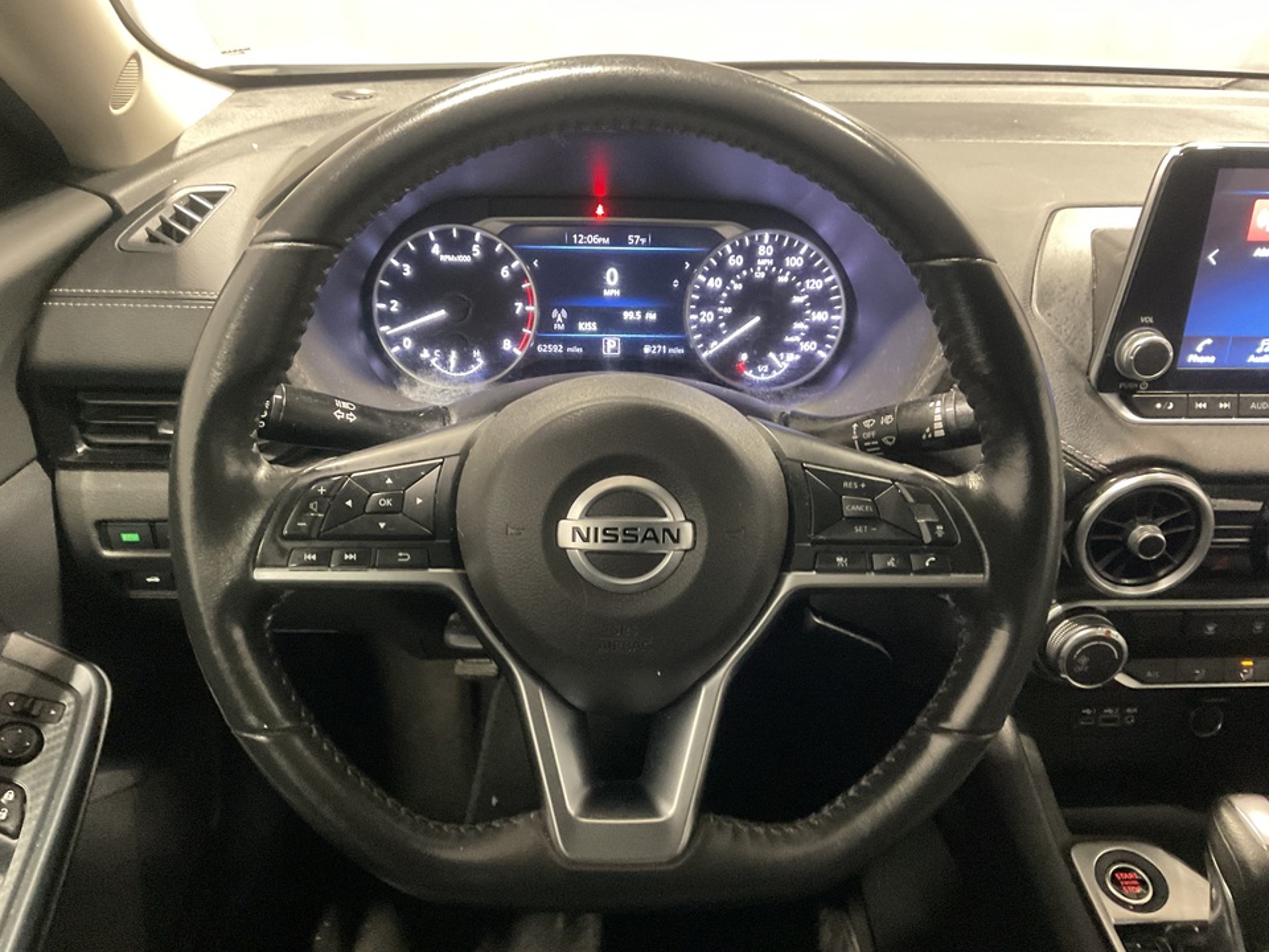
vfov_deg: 48.2
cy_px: 476
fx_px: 1063
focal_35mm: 29
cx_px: 634
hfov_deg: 61.7
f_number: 1.8
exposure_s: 1/30
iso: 500
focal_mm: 3
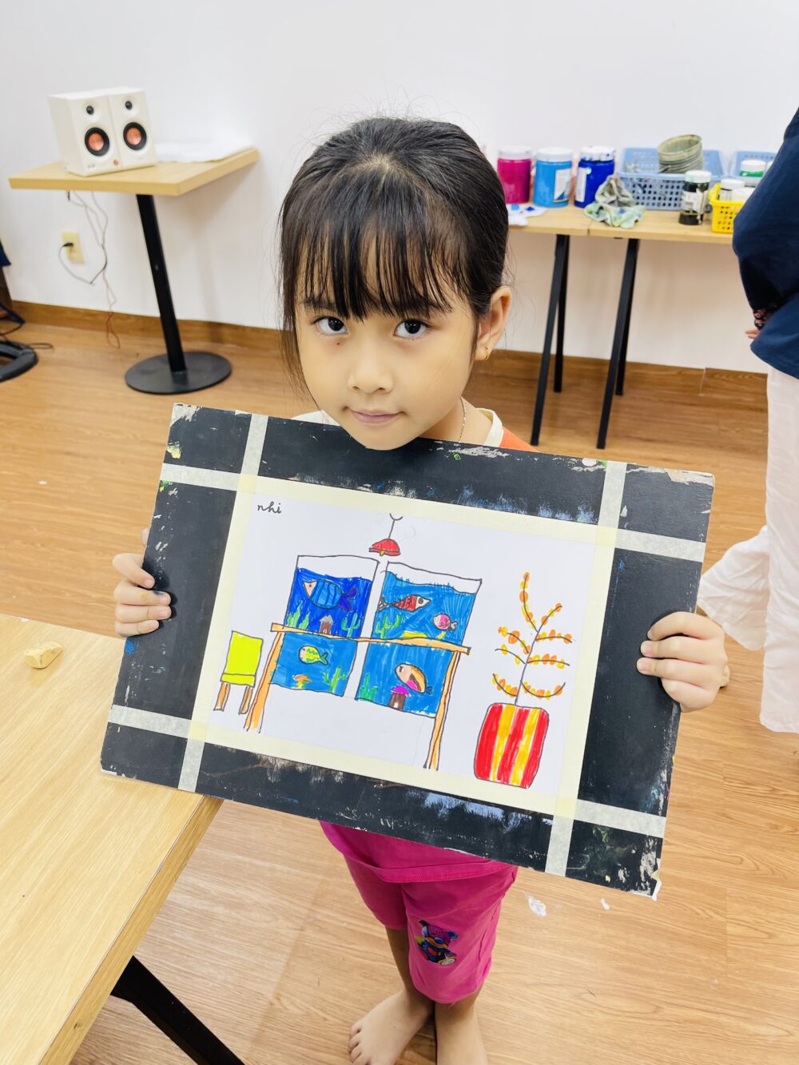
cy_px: 532
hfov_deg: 54.9
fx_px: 769
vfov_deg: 69.4
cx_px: 400
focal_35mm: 25
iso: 40
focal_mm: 5.1
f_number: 1.6
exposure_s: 1/100
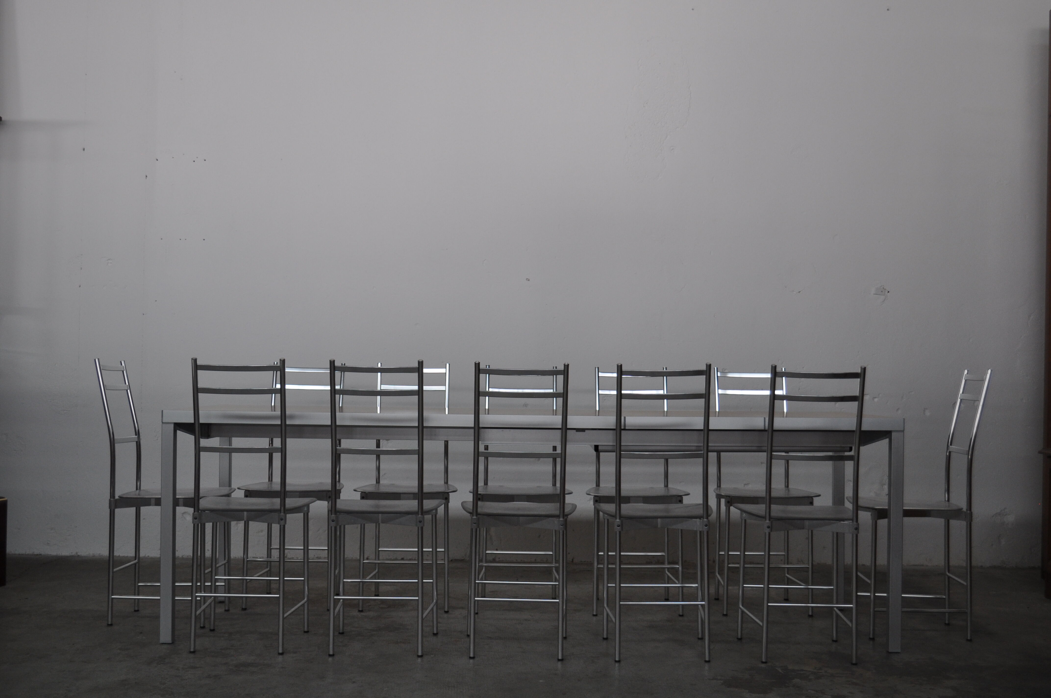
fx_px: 1225
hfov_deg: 46.4
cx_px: 526
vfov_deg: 31.8
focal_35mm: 42
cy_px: 349
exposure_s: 1/60
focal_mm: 28
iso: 450
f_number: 4.5
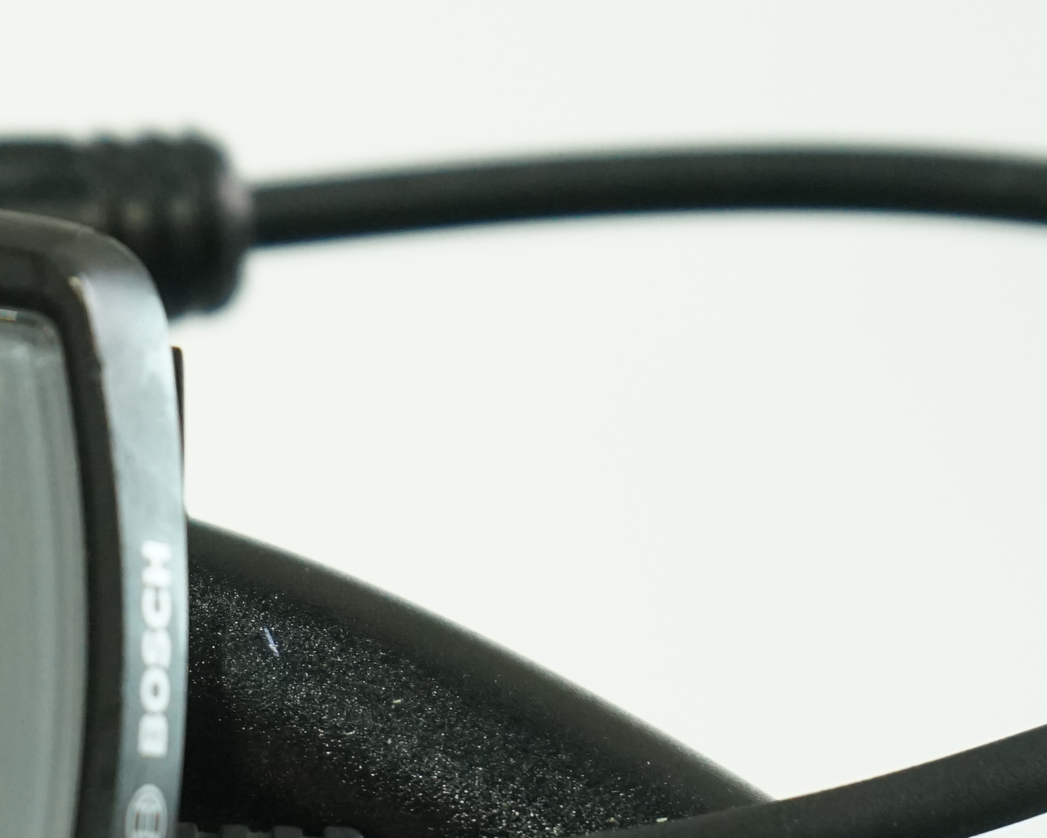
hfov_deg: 9.0
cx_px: -366
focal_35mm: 211
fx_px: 6539
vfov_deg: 7.3
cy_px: 649
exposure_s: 1/200
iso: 2000
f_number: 5.6
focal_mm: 69
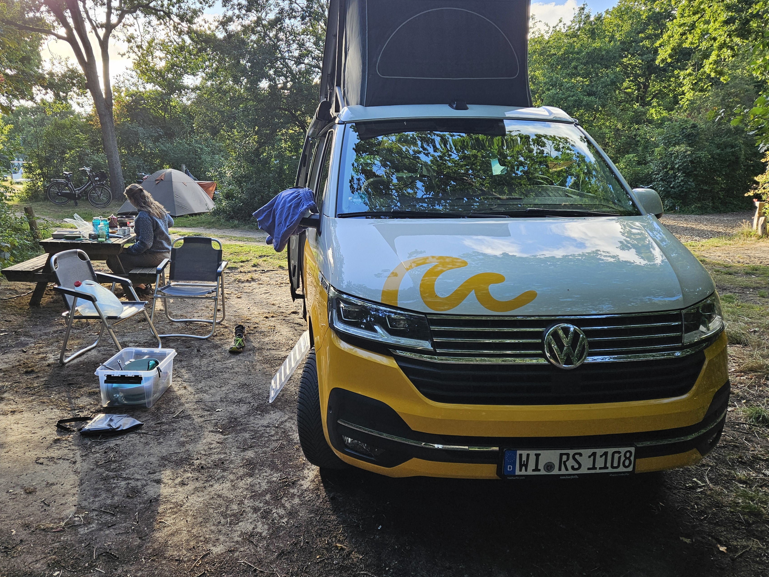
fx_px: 600
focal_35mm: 27
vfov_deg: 51.2
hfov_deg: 65.2
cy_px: 253
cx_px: 350
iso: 40
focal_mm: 5.4
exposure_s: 1/231
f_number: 1.8
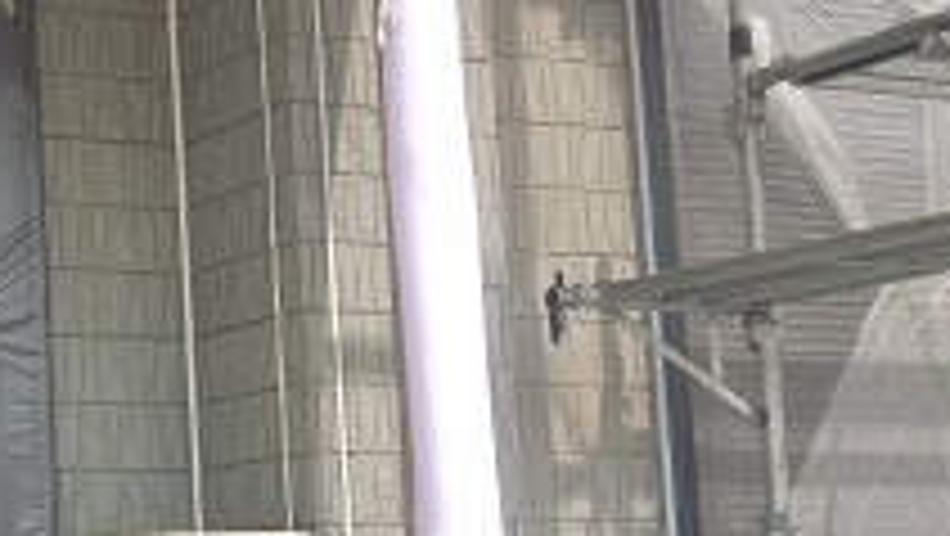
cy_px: 372
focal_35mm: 80
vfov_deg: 15.1
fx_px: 2016
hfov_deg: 24.9
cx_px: -54
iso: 100
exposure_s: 1/320
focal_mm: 5.6
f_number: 3.6
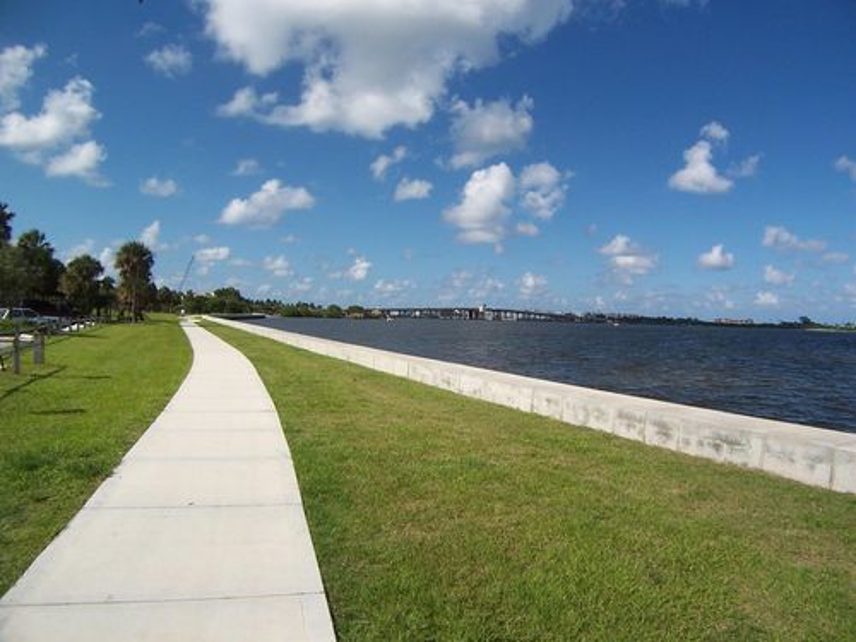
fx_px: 816
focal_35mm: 33
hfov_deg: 55.4
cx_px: 428
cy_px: 321
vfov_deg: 42.9
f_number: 4
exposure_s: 1/1000
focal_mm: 5.5
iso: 80
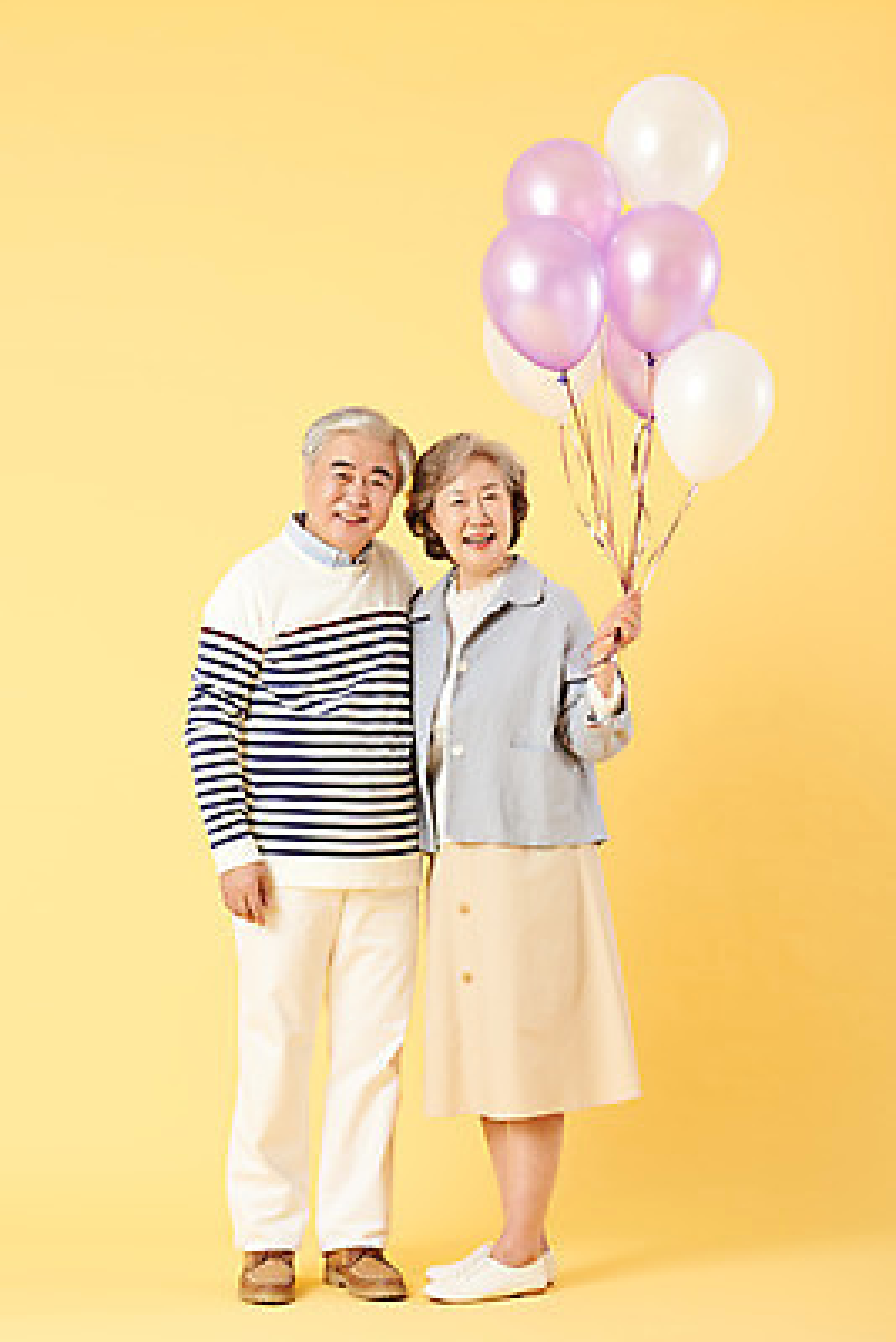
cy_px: 671
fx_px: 3208
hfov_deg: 15.9
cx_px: 448
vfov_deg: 23.6
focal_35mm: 86
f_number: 8
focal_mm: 86
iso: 100
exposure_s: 1/125
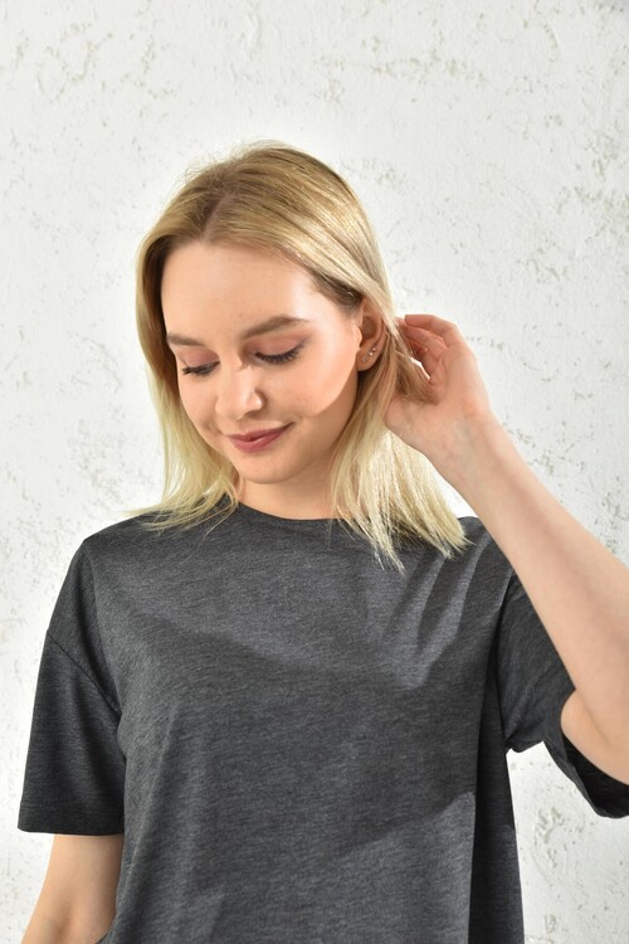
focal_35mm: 42
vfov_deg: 46.4
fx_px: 1101
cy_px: 472
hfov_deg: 31.9
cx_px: 314
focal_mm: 42
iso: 100
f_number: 7.1
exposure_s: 1/160
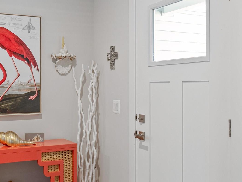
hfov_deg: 40.0
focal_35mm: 46
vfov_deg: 31.3
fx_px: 324
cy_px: 91
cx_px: 68
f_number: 10
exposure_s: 1.3
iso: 200
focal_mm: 11
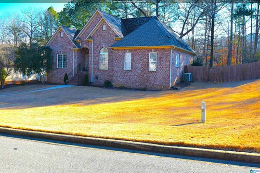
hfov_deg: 61.9
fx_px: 217
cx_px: 130
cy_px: 86
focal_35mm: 30
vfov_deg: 43.6
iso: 250
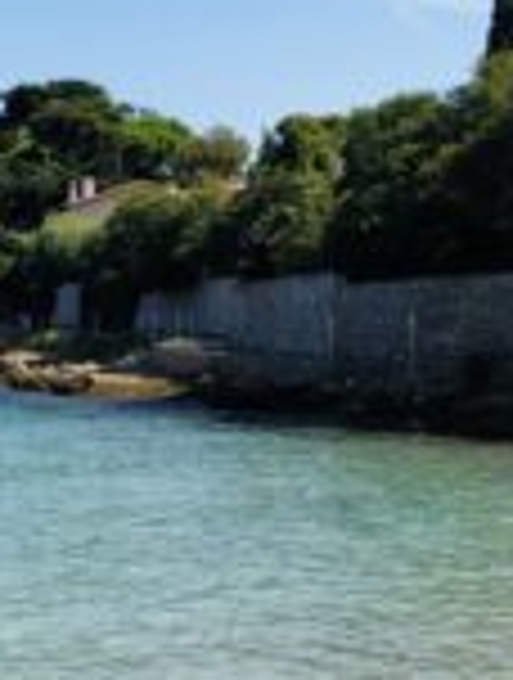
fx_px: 1456
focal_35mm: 74
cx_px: -130
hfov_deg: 18.7
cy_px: 324
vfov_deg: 26.3
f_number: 1.8
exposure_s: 1/2183
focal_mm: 4
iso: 20
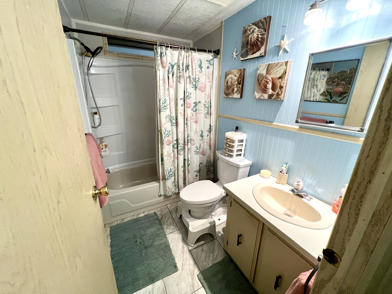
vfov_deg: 89.9
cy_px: 147
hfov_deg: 106.2
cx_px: 196
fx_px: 147
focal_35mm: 13
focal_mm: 1.57
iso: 250
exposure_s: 1/60
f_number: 1.8
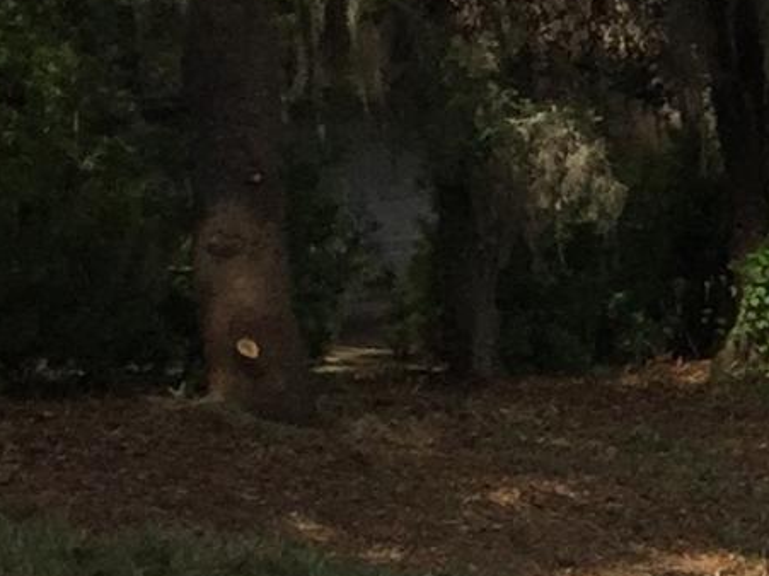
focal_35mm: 193
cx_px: 2430
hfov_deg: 8.4
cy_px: 583
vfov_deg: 7.7
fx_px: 4286
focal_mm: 4.15
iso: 32
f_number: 2.2
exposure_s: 1/1980
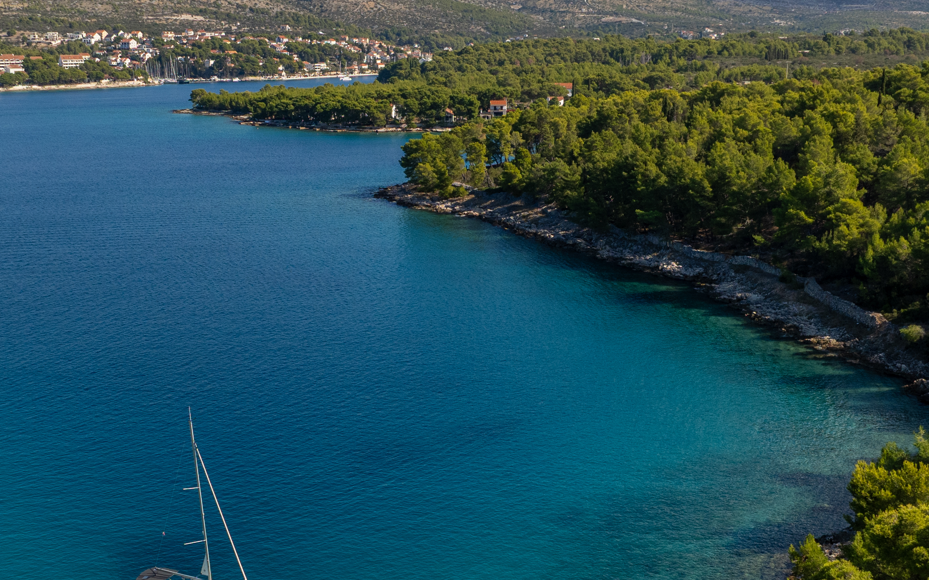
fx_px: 1367
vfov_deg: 23.8
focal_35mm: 54
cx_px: 405
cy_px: 418
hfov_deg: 37.5
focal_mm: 12.29
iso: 100
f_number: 3.2
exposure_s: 1/2000
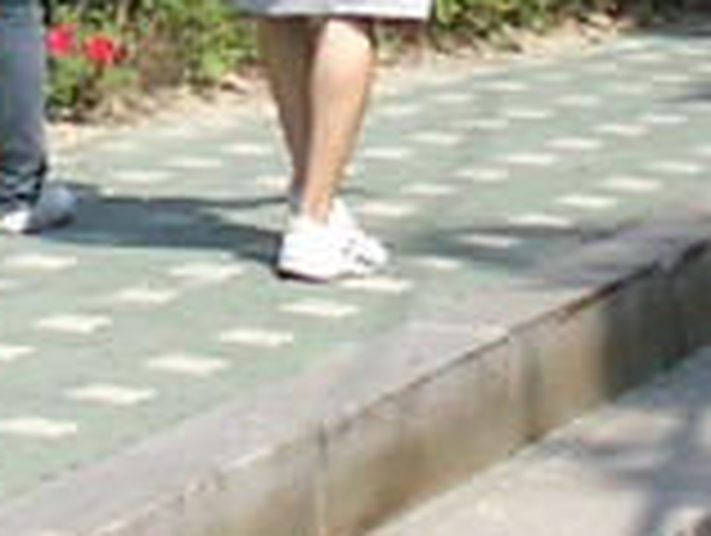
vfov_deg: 6.1
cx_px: -122
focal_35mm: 234
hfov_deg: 8.4
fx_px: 4814
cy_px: -703
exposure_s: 1/640
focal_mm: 5.6
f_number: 3.5
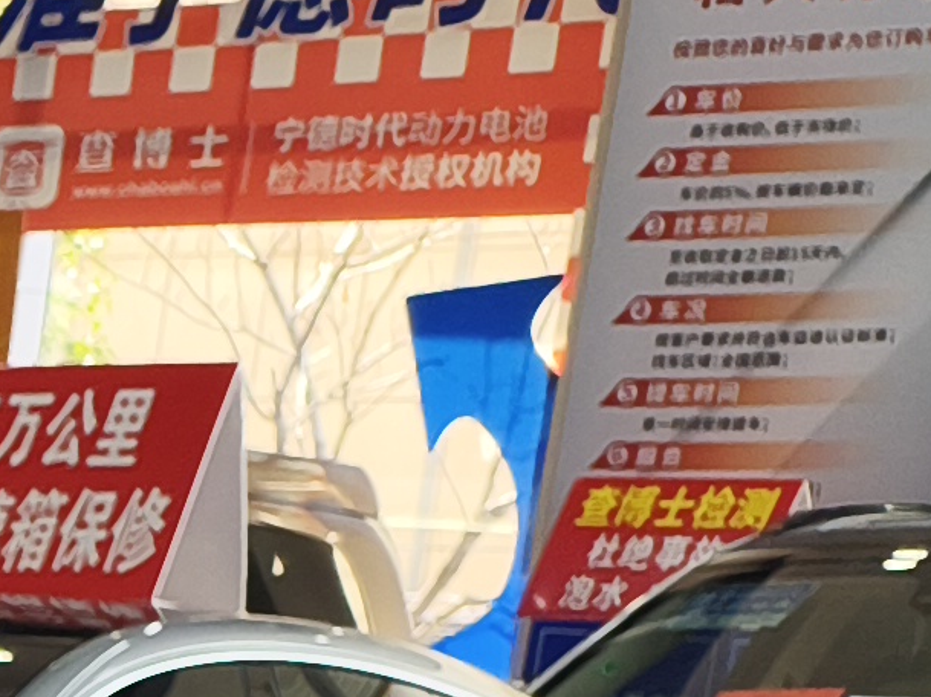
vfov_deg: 7.7
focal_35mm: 175
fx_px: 4704
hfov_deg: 8.8
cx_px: -2045
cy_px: 1898
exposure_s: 1/162
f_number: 1.5
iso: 50
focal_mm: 4.94
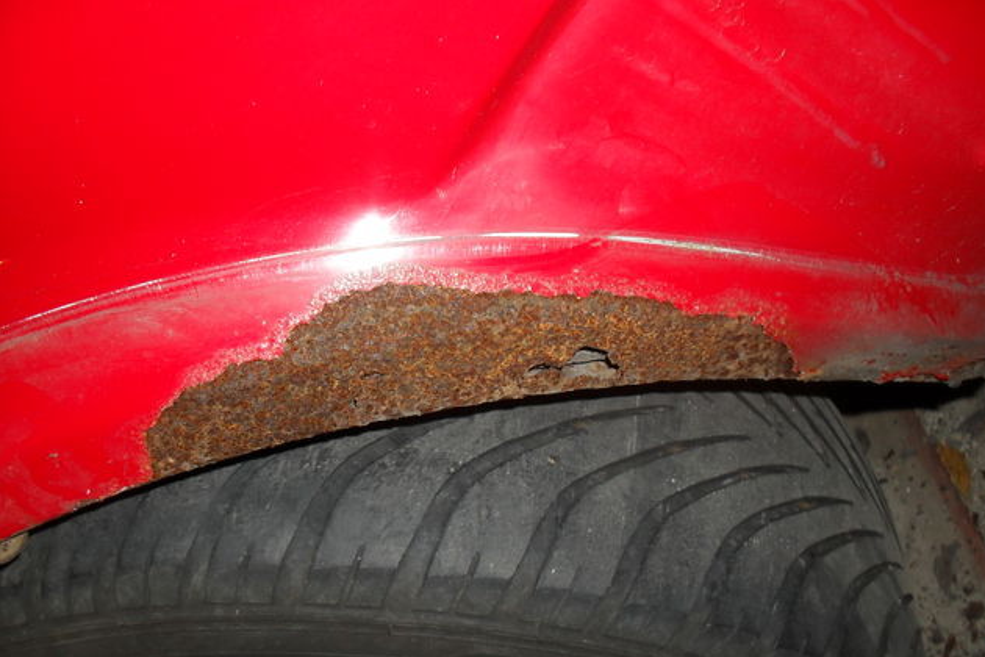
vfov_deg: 35.9
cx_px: 499
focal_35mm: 37
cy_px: 361
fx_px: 1012
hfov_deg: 51.9
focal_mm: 6.3
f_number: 3.2
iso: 200
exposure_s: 1/45
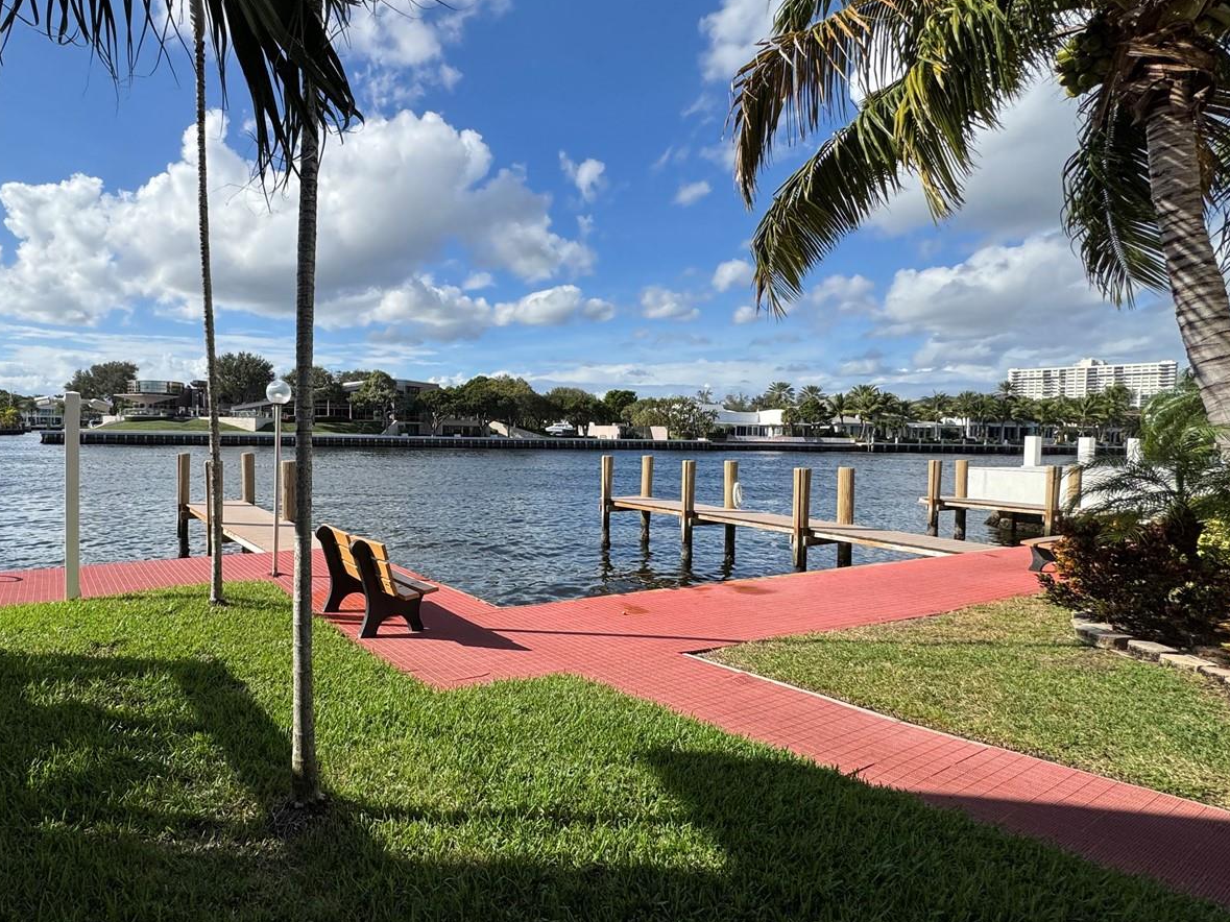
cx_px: 407
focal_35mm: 19
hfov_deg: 81.7
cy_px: 452
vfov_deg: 68.7
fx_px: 675
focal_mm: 2.22
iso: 50
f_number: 2.2
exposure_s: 1/2584
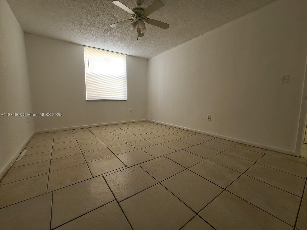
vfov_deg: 89.9
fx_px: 115
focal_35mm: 13
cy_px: 115
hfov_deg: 106.2
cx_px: 154
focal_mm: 2.2
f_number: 2.2
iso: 160
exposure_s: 1/59
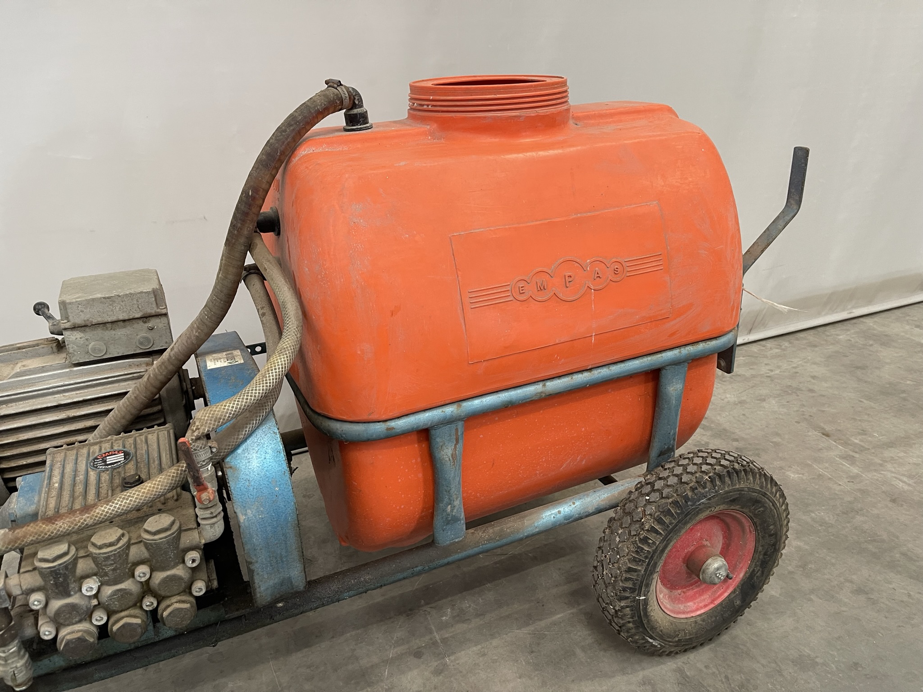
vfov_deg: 53.1
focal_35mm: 26
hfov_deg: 67.3
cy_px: 346
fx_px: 693
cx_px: 462
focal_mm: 5.1
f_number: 1.6
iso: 250
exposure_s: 1/60
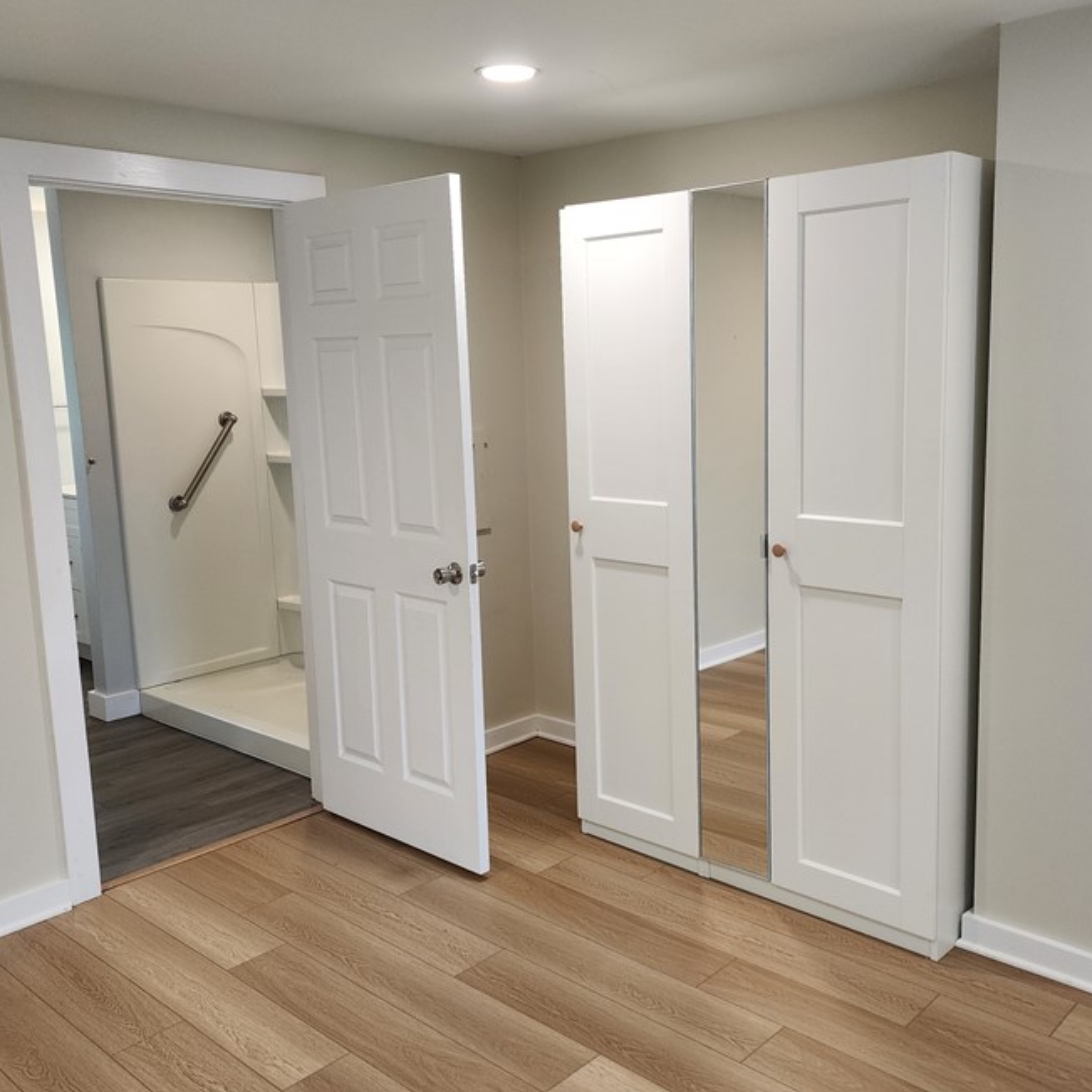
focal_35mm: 32
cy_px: 557
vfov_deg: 51.1
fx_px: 1142
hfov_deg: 51.1
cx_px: 589
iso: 200
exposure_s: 1/120
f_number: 1.8
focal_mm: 6.4
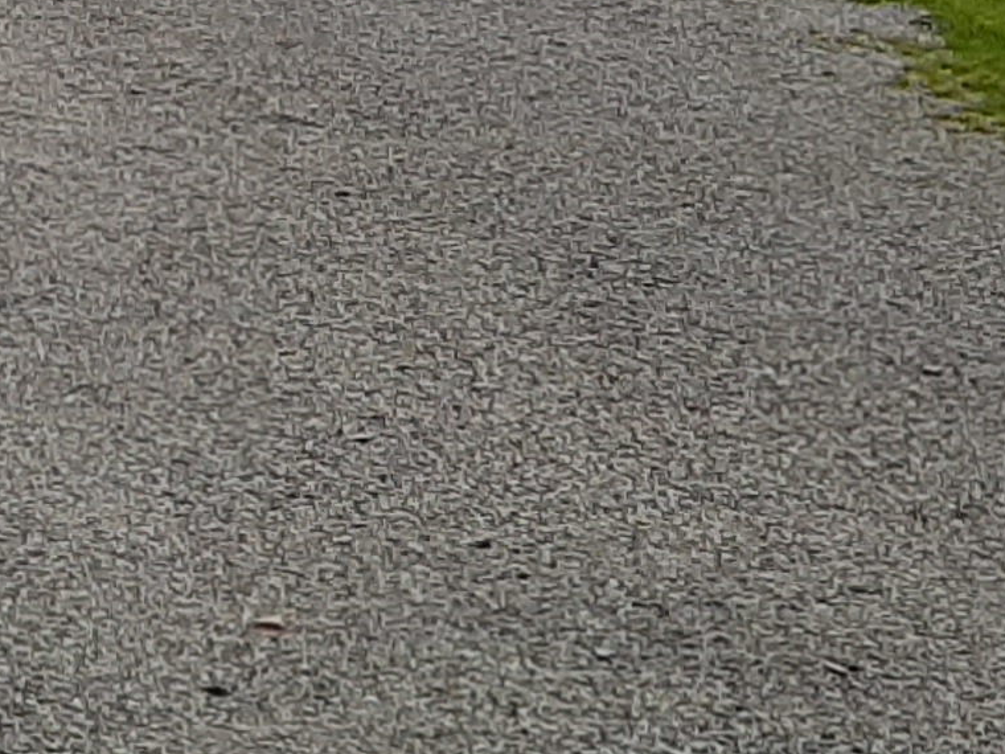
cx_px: -1104
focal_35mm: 138
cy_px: -598
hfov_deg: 12.4
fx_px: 4007
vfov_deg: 10.2
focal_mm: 3.93
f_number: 1.7
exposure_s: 1/3067
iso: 40
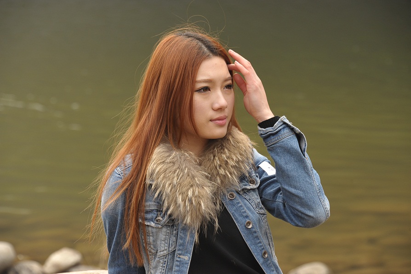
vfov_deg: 7.2
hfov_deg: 10.8
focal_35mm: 190
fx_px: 2168
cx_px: 206
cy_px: 137
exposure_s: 1/320
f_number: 9
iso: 800
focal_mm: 190
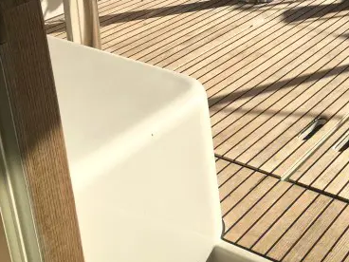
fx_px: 635
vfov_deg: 22.7
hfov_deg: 29.1
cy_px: 28
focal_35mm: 63
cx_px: 333
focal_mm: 4.15
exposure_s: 1/2653
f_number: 2.2
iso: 25
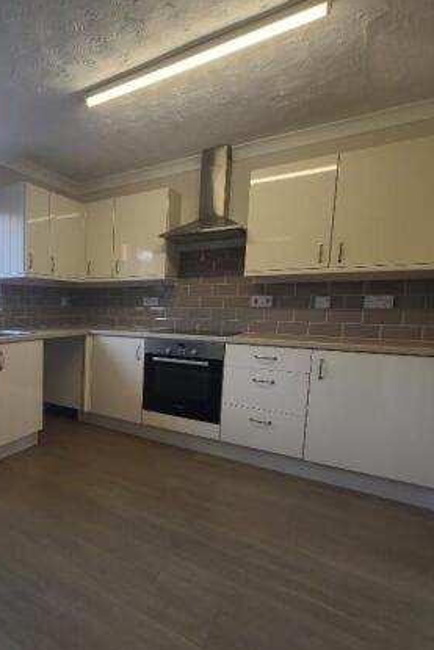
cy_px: 338
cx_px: 40
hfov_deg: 55.6
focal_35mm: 19
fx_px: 343
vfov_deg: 86.8
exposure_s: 1/100
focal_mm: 2.2
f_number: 2.2
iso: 80
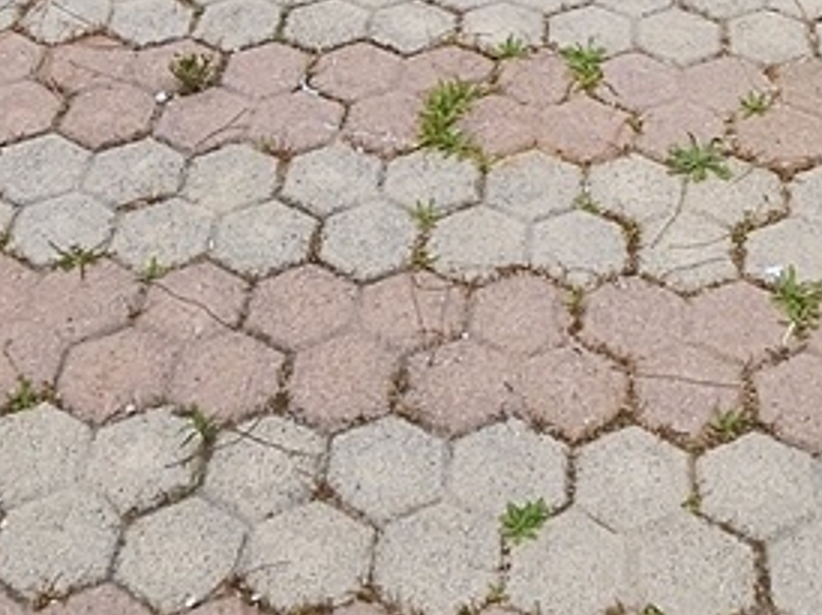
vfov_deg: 15.5
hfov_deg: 25.6
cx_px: 492
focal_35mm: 76
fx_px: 1803
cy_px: -606
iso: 32
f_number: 2.2
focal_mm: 1.74
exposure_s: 1/1087
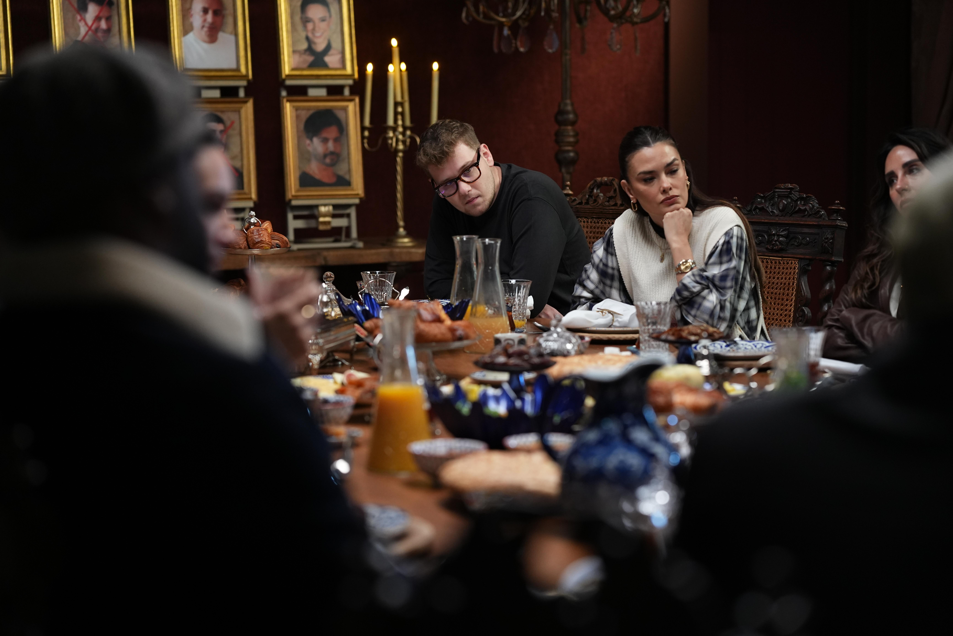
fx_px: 2276
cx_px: 476
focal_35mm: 86
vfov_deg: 15.9
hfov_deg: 23.6
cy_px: 319
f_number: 2.2
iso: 2000
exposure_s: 1/160
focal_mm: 85
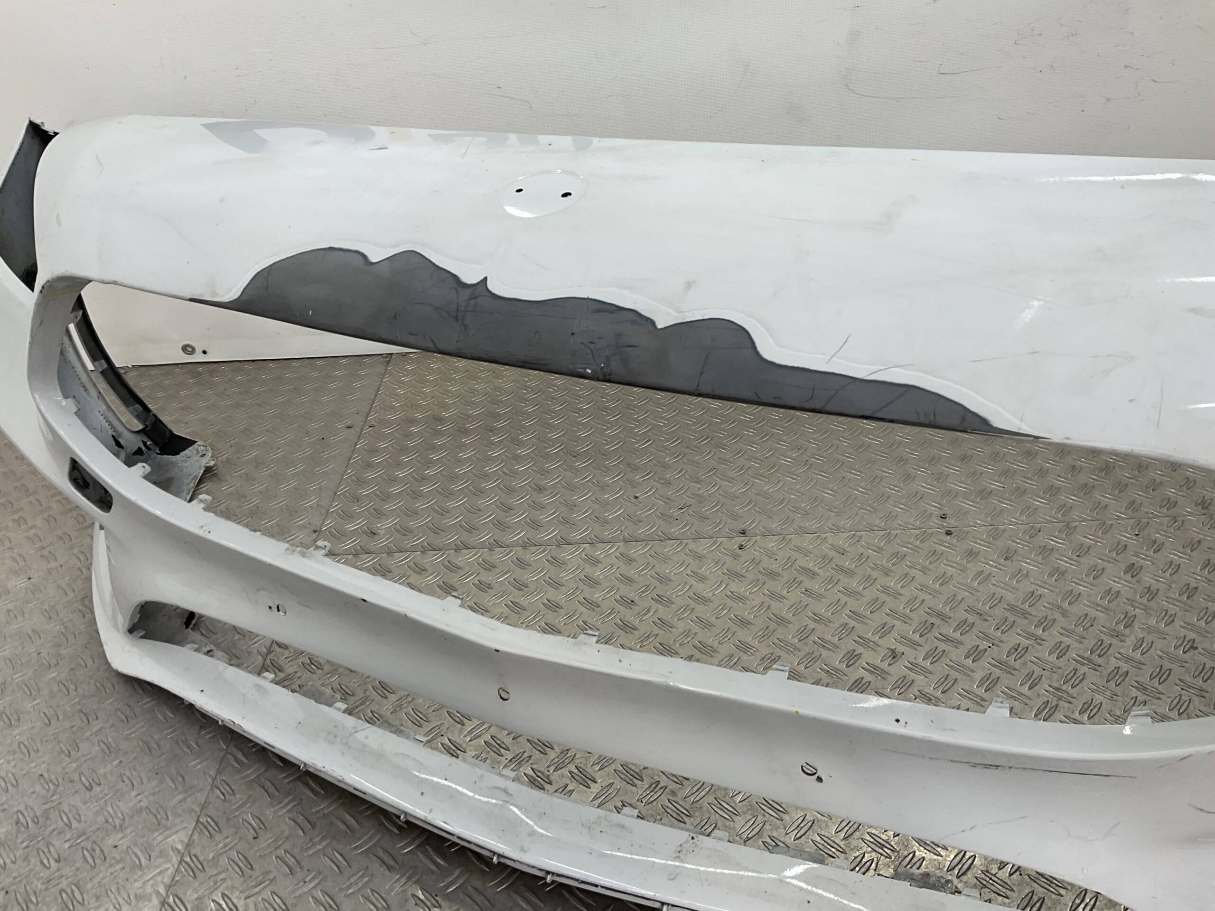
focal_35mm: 29
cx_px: 608
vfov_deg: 48.2
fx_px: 1018
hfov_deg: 61.7
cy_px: 456
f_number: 1.8
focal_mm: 3
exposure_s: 1/130
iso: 16
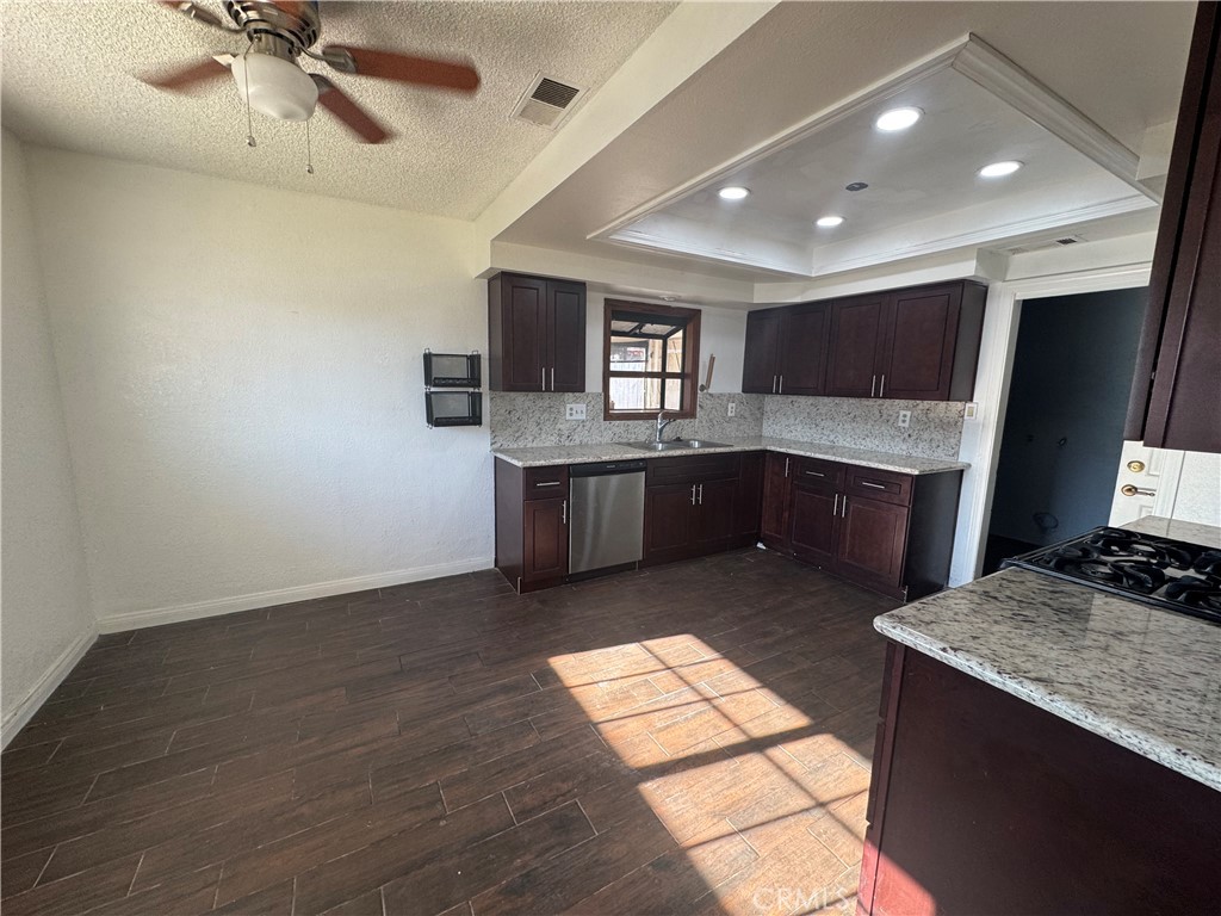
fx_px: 494
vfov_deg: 85.7
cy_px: 458
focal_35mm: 14
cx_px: 610
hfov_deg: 102.1
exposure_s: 1/120
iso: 125
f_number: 2.2
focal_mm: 2.22
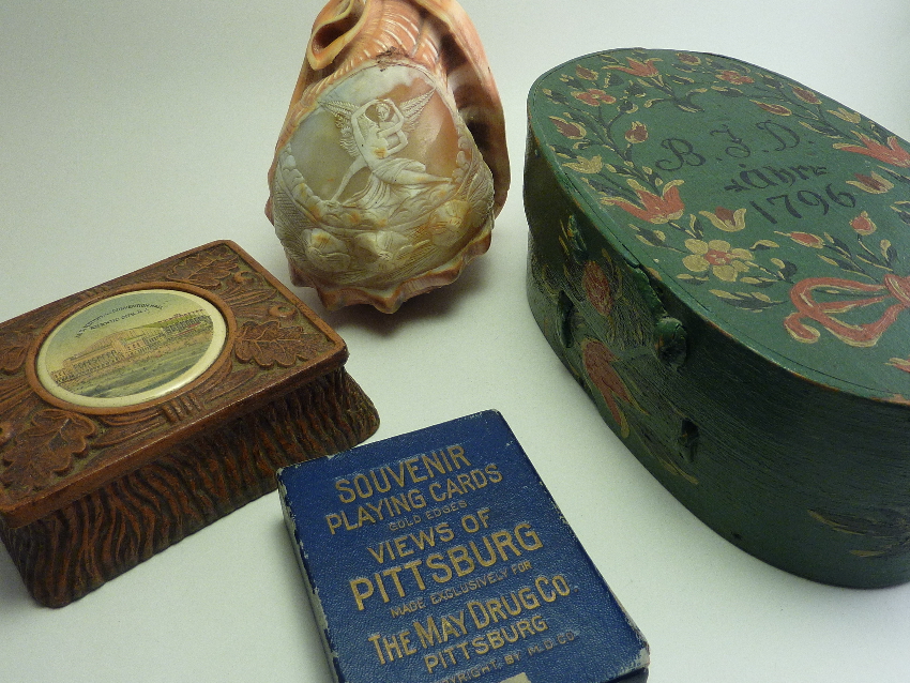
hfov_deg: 56.8
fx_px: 841
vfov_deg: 44.2
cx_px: 455
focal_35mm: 32
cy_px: 342
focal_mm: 4.4
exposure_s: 1/60
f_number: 3.3
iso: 100
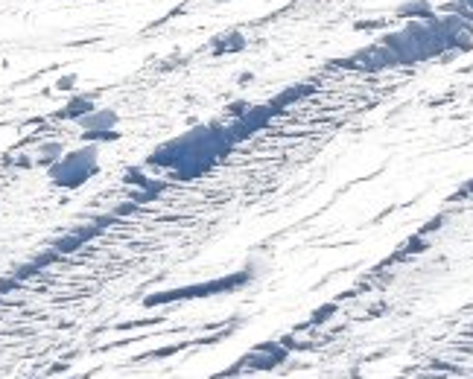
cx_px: 534
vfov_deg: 5.3
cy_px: -184
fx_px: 4089
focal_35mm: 292
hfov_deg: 6.6
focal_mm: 55
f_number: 13
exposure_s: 1/640
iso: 100
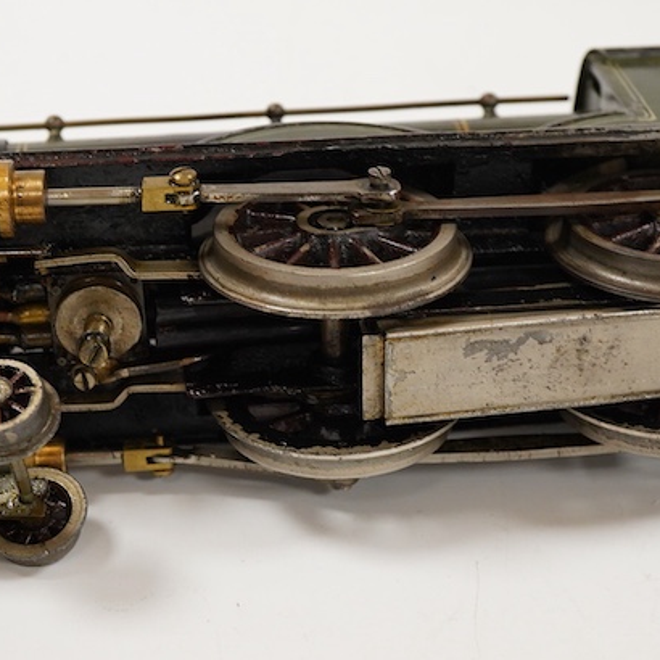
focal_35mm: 84
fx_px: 1812
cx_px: 317
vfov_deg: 20.6
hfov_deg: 20.6
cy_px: 361
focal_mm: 30
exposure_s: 1/125
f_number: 7.1
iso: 1250
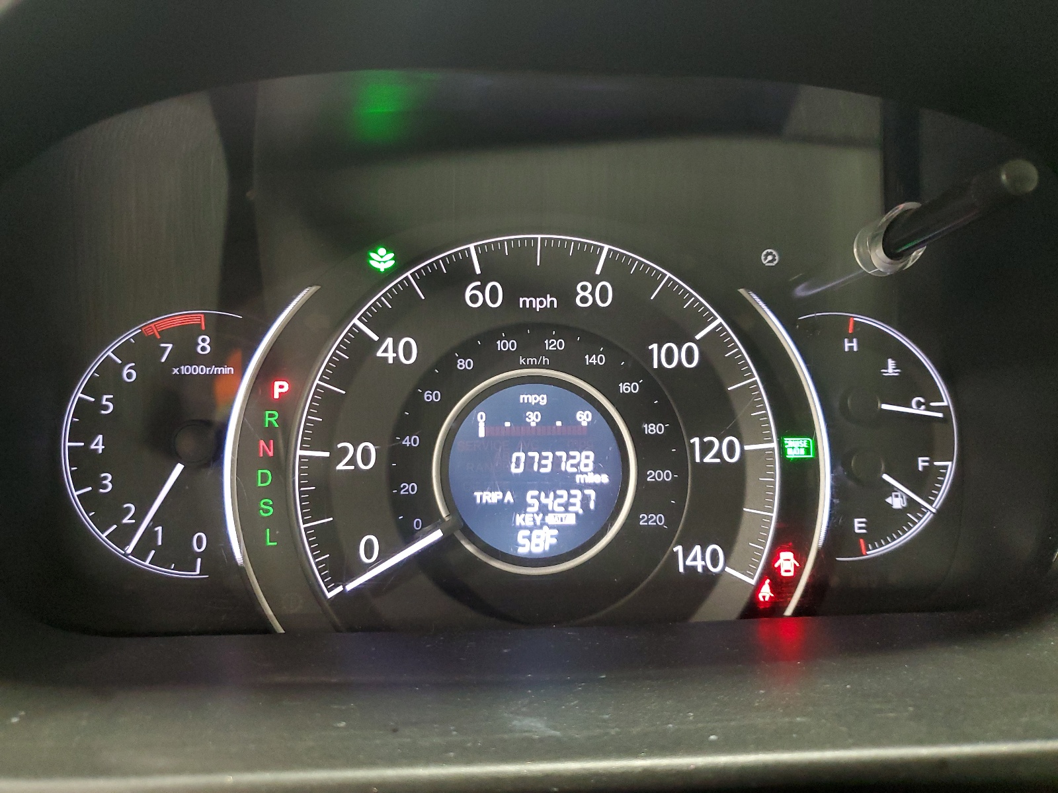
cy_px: 396
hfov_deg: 67.3
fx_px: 795
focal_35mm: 26
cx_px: 529
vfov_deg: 53.1
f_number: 1.5
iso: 289
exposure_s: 1/20
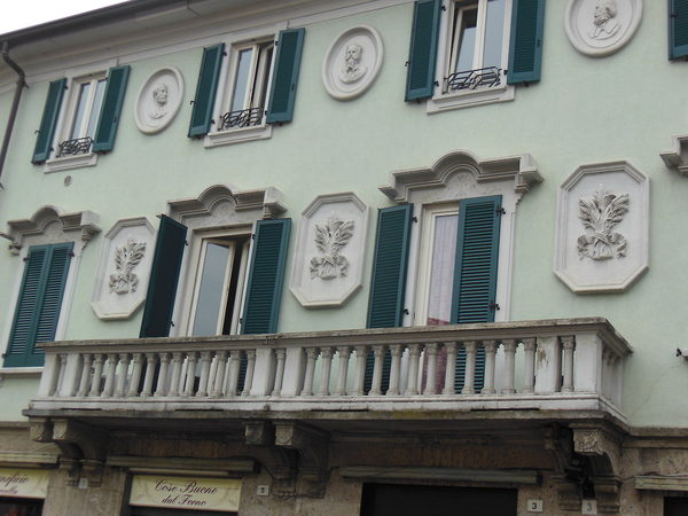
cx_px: 344
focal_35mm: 52
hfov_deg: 36.8
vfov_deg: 28.0
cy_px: 258
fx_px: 1034
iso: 125
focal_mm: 9.3
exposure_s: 1/250
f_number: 4.7
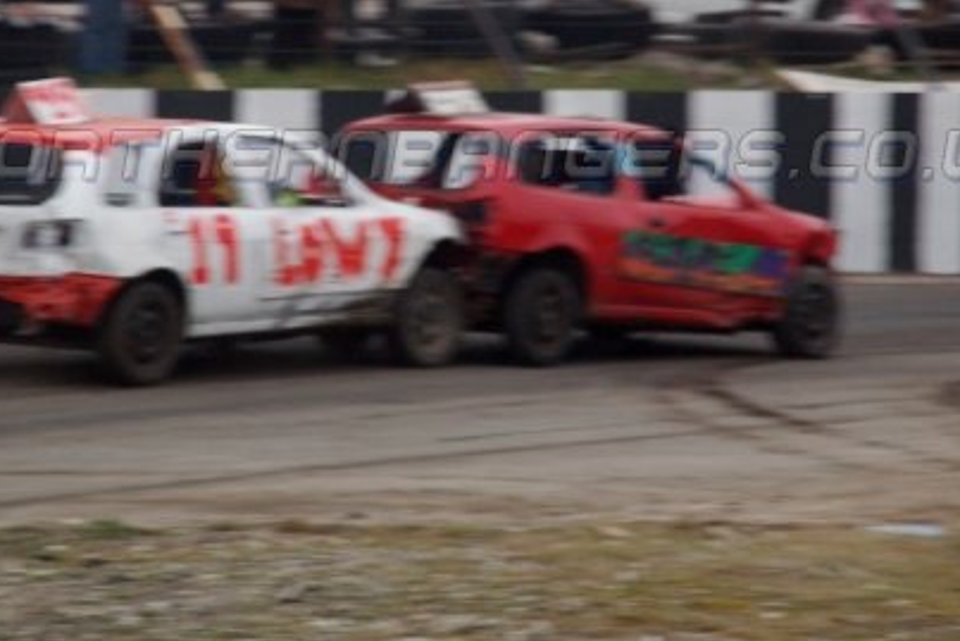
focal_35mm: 276
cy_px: 162
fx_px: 7362
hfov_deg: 7.5
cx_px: 407
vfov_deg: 5.0
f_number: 6
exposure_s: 1/200
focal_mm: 116
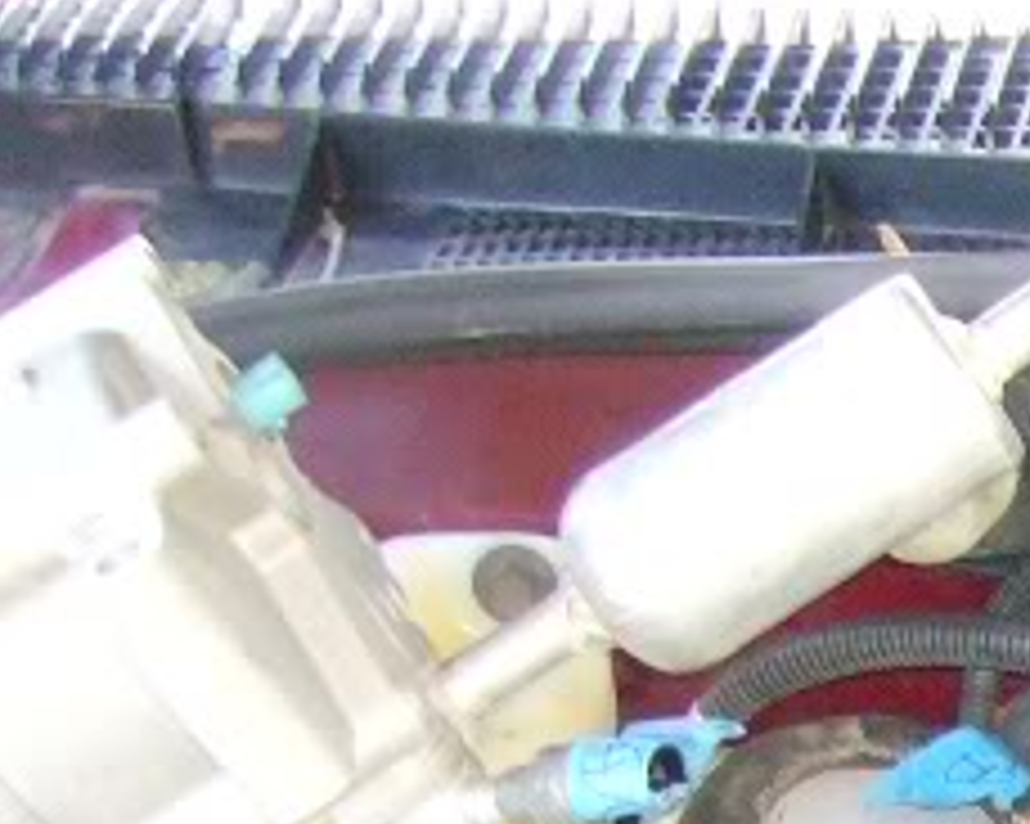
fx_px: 4479
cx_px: 1997
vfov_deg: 10.1
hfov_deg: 11.8
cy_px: 1349
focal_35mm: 147
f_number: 2.8
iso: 125
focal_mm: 5.8
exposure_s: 1/30
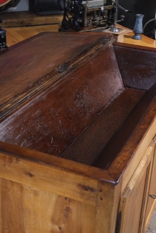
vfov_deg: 37.5
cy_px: 116
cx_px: 78
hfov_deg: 25.5
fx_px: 344
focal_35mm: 53
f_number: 4
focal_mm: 35
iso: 3200
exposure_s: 1/125
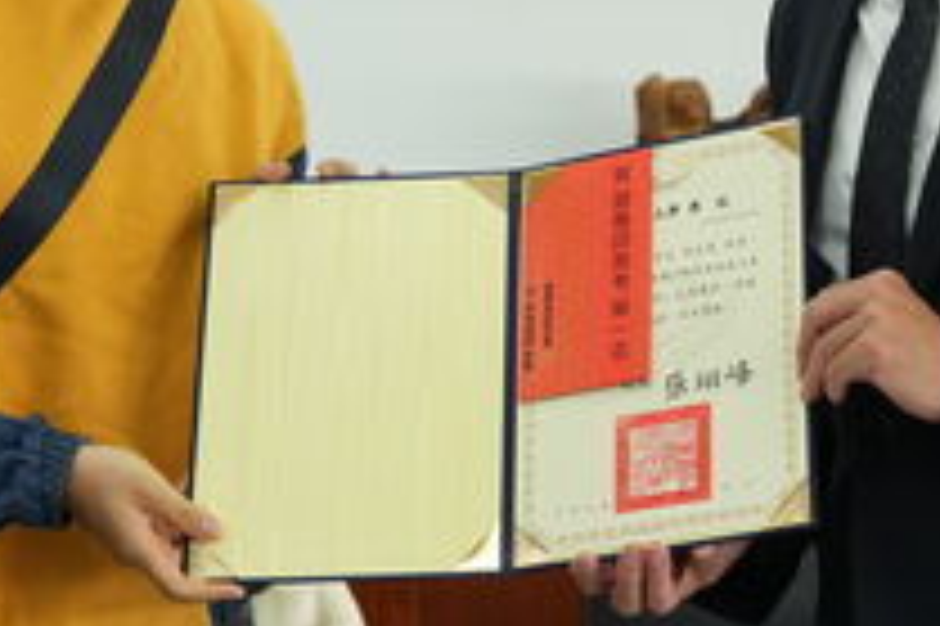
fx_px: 3444
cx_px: 670
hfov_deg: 15.5
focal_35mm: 132
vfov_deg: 10.3
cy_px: 99
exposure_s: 1/200
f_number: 5
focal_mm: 46
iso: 1000
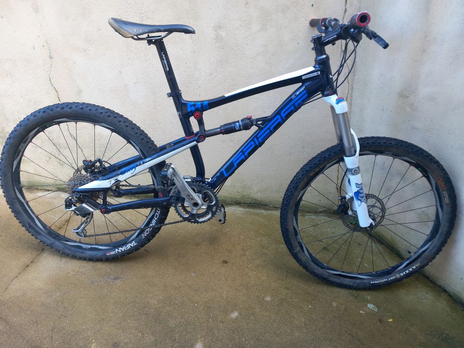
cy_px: 174
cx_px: 232
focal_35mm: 27
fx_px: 362
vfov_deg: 51.4
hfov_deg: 65.3
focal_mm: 4
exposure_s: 1/50
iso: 40
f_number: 1.8
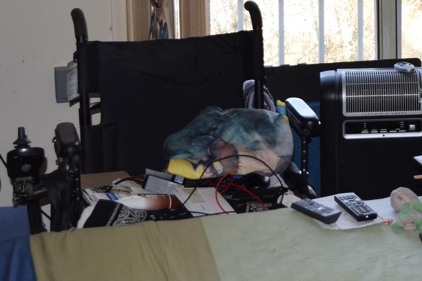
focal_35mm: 120
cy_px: -42
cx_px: 533
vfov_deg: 11.2
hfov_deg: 16.2
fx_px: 1410
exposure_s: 1/125
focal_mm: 31
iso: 450
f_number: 5.6
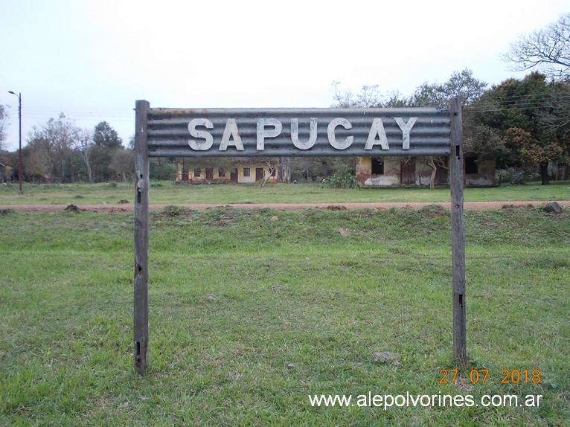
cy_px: 214
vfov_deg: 37.7
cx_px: 285
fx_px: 626
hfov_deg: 49.0
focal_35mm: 38
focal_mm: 5.3
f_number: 3.1
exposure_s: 1/250
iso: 80
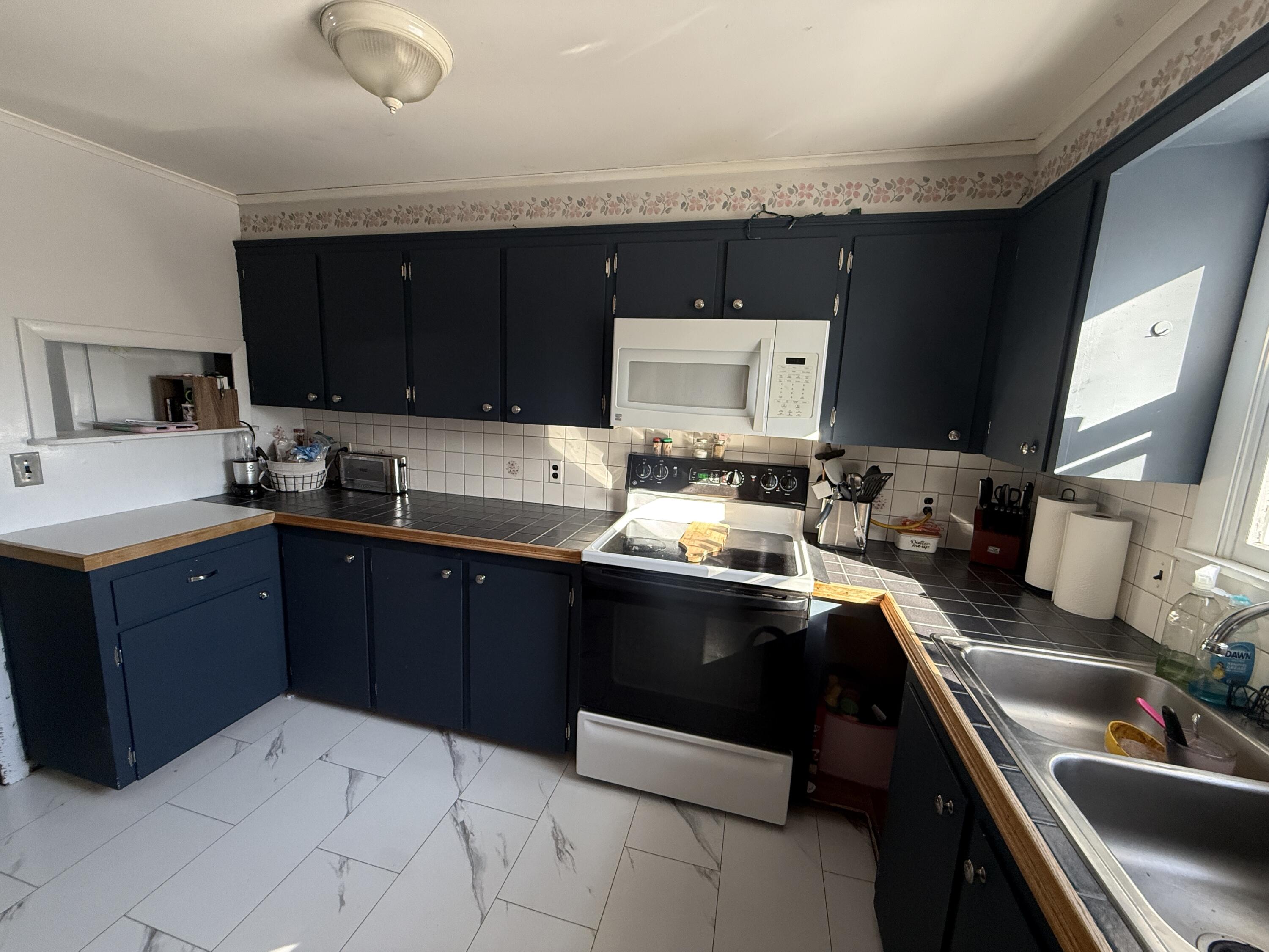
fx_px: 513
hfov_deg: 102.1
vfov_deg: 85.7
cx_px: 634
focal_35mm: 14
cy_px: 476
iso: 200
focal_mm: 2.22
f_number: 2.2
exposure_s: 1/99
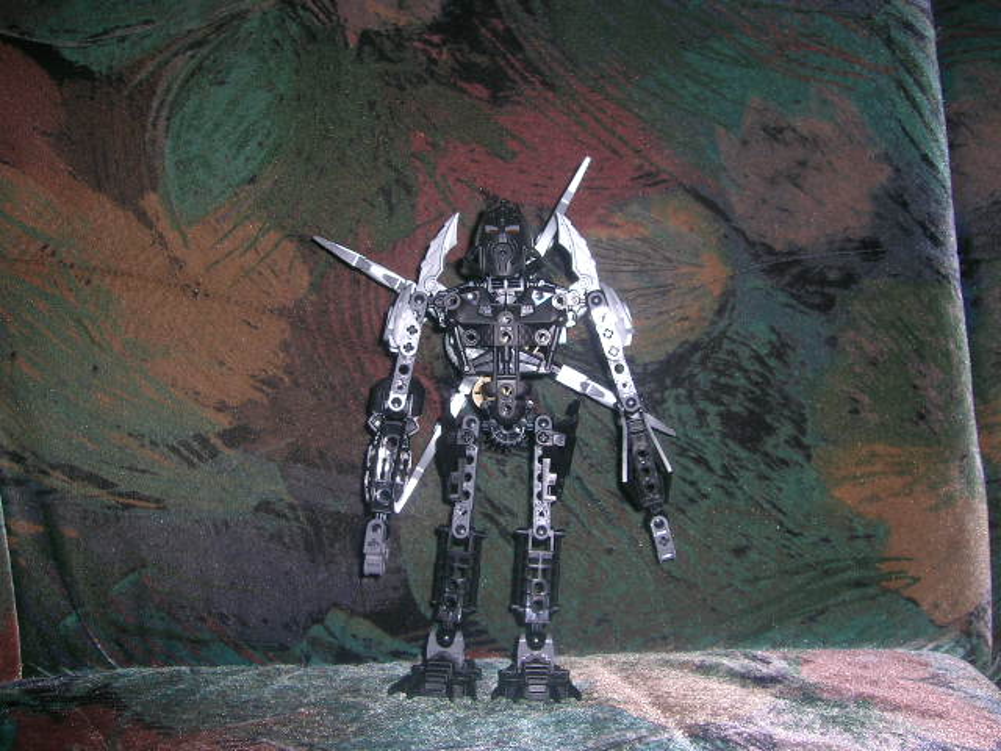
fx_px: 1012
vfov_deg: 40.7
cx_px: 500
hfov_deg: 52.6
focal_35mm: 35
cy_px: 376
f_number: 4.8
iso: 50
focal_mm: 5.4
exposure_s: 1/60.1
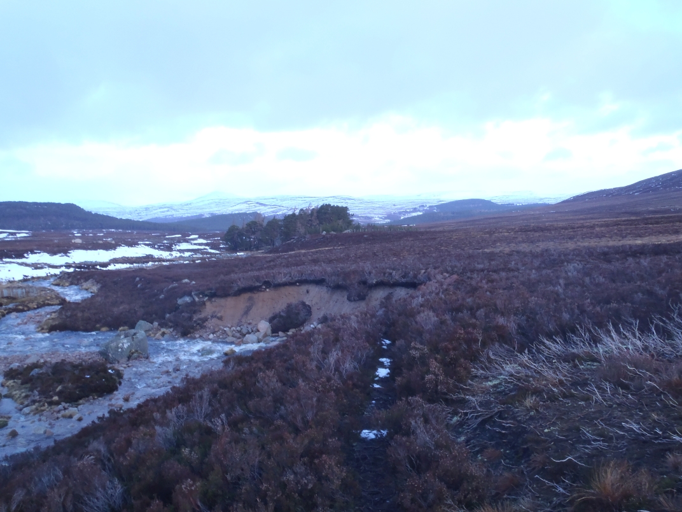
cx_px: 341
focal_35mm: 28
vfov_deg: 49.7
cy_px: 256
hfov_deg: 63.4
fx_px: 552
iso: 100
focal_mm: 5
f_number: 3.5
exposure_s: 1/40
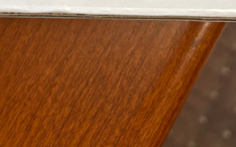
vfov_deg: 8.5
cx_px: -5
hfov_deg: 16.0
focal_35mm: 128
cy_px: -293
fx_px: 823
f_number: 1.6
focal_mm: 5.96
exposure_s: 1/120
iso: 125
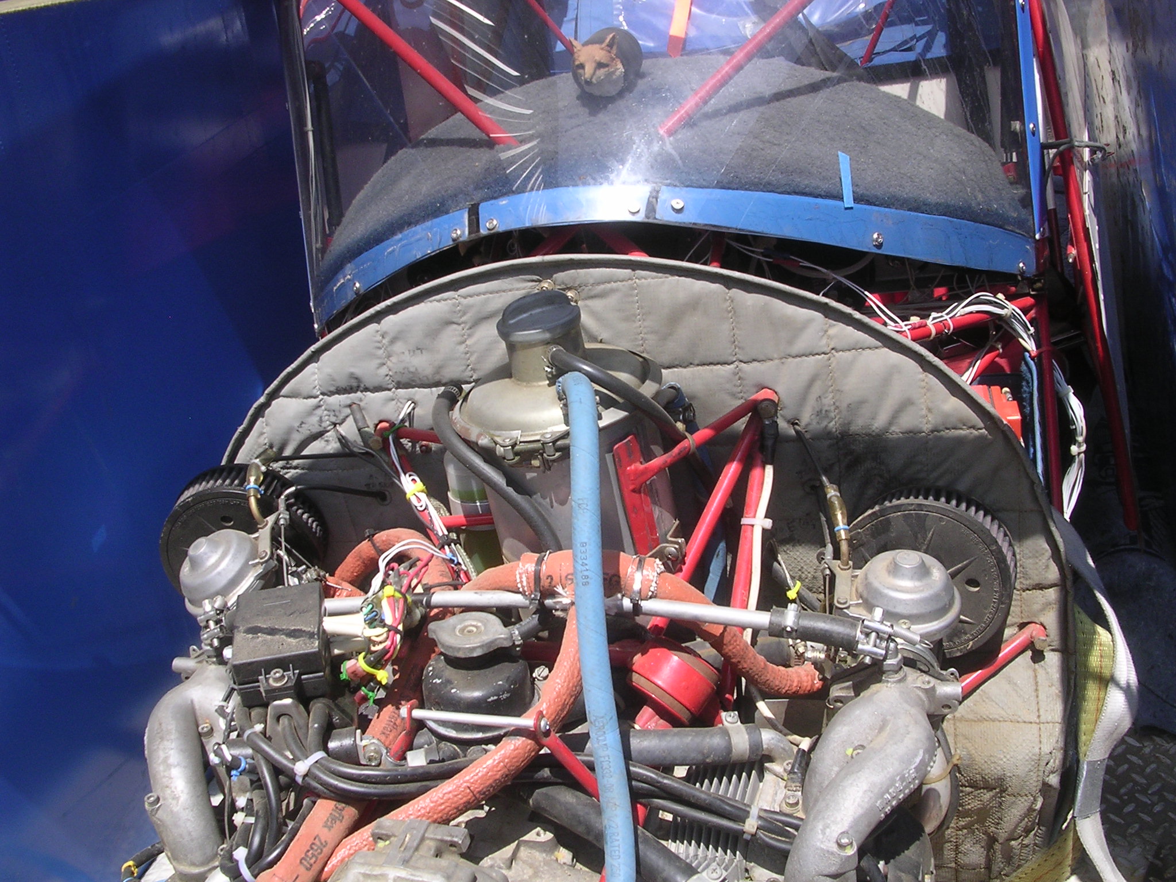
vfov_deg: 37.7
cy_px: 441
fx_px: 1291
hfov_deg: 49.0
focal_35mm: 38
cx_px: 588
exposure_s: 1/229
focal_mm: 5.8
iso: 100
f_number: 5.6
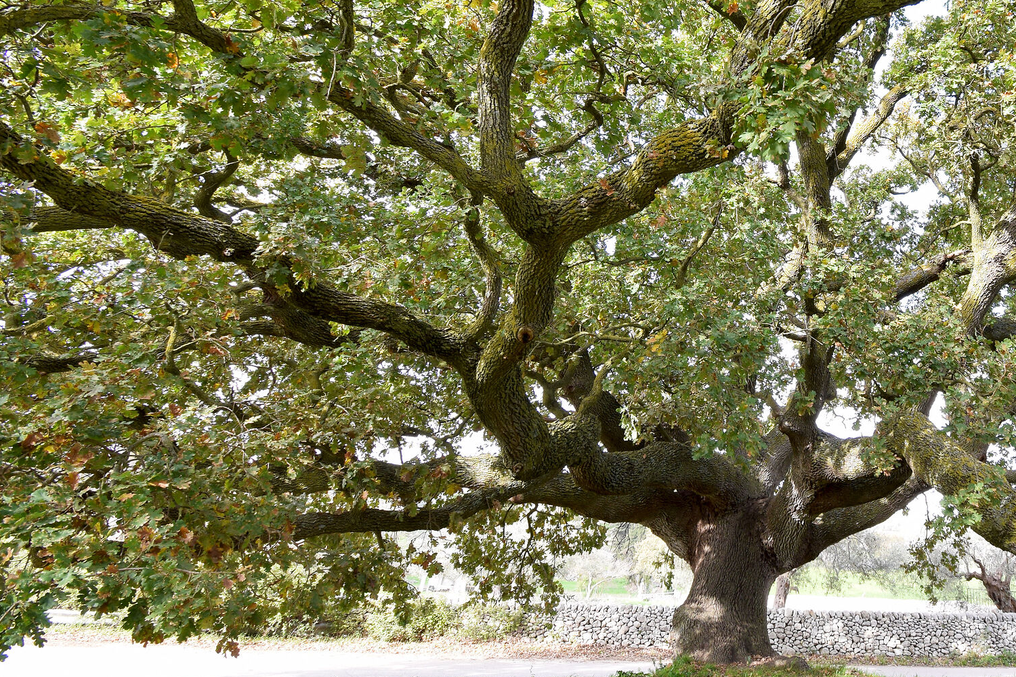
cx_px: 790
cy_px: 247
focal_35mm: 24
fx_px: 677
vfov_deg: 52.5
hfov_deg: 67.9
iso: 200
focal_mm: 10
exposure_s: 1/30
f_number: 9
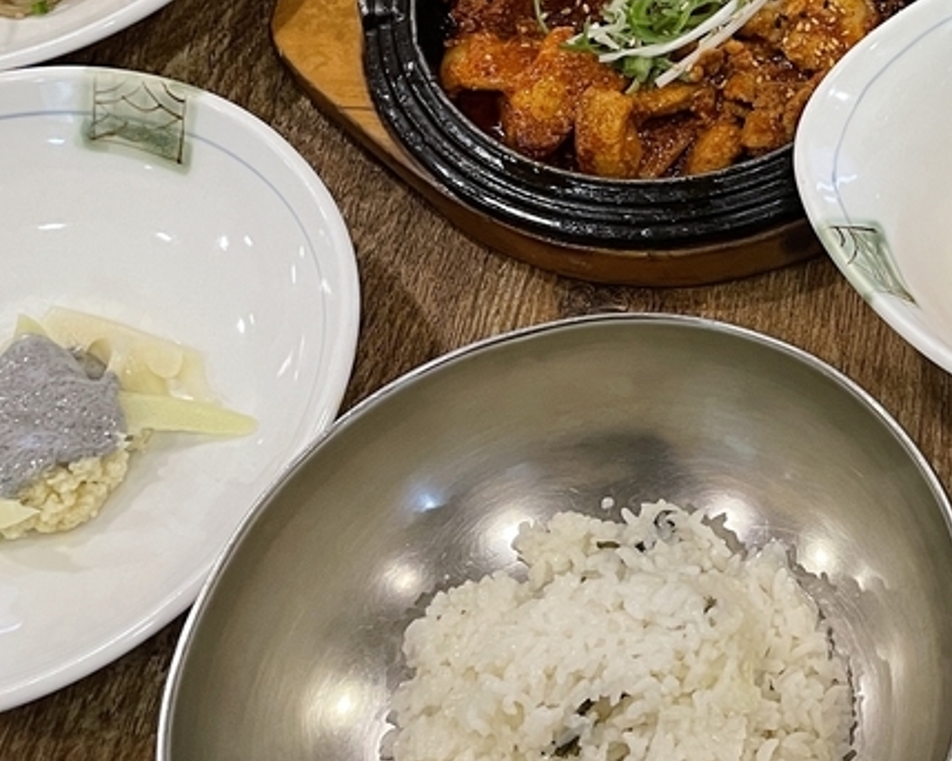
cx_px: 1229
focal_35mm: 71
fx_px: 2000
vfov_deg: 20.9
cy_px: 13
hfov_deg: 23.7
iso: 160
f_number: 1.6
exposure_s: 1/60
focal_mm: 4.2
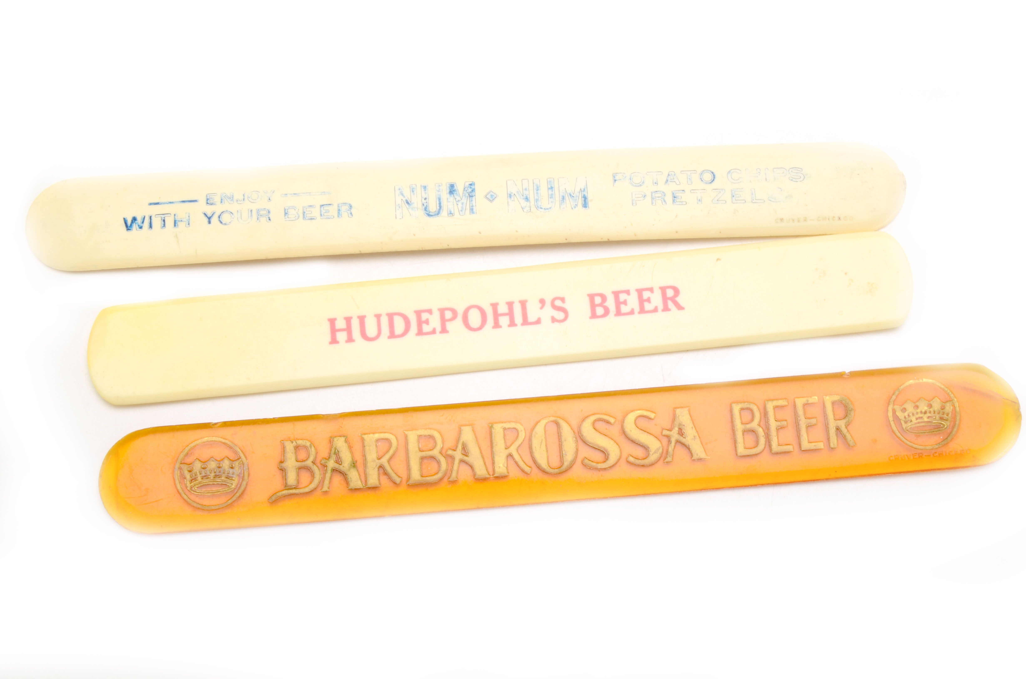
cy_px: 340
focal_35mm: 60
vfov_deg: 22.5
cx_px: 513
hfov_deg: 33.5
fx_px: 1706
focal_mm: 40
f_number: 25
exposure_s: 1/160
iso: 100
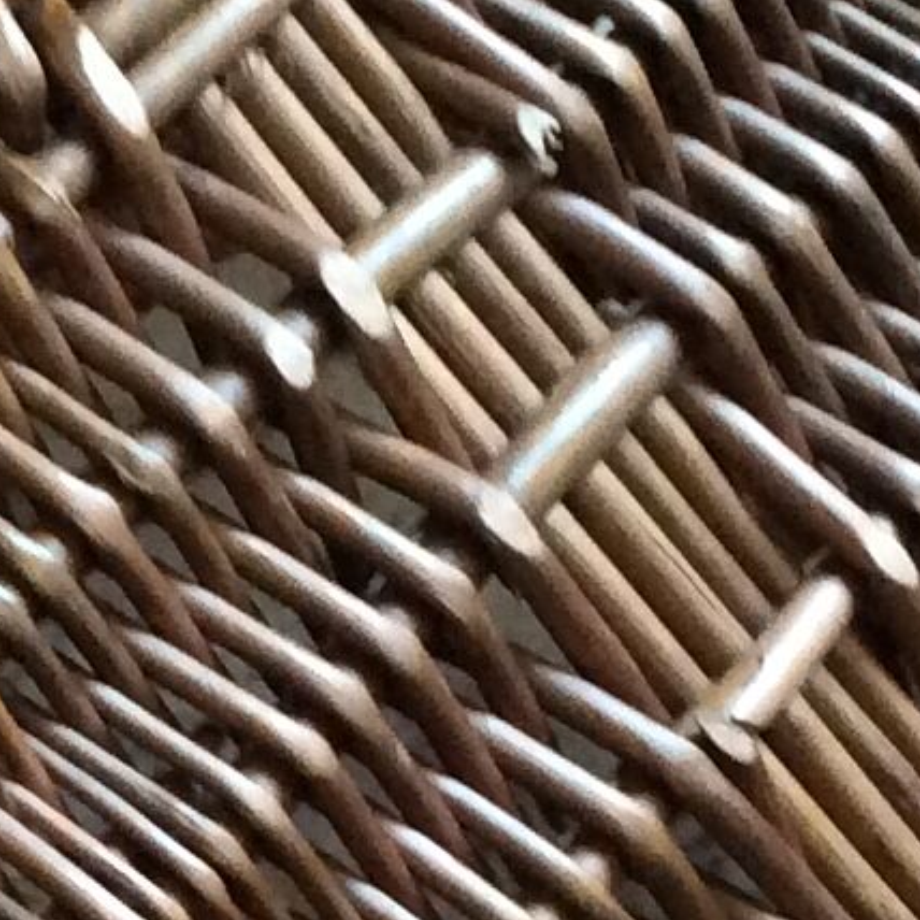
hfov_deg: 10.2
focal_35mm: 171
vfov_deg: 10.2
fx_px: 5142
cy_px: 770
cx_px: 71
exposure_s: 1/25
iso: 250
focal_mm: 3.3
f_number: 2.4
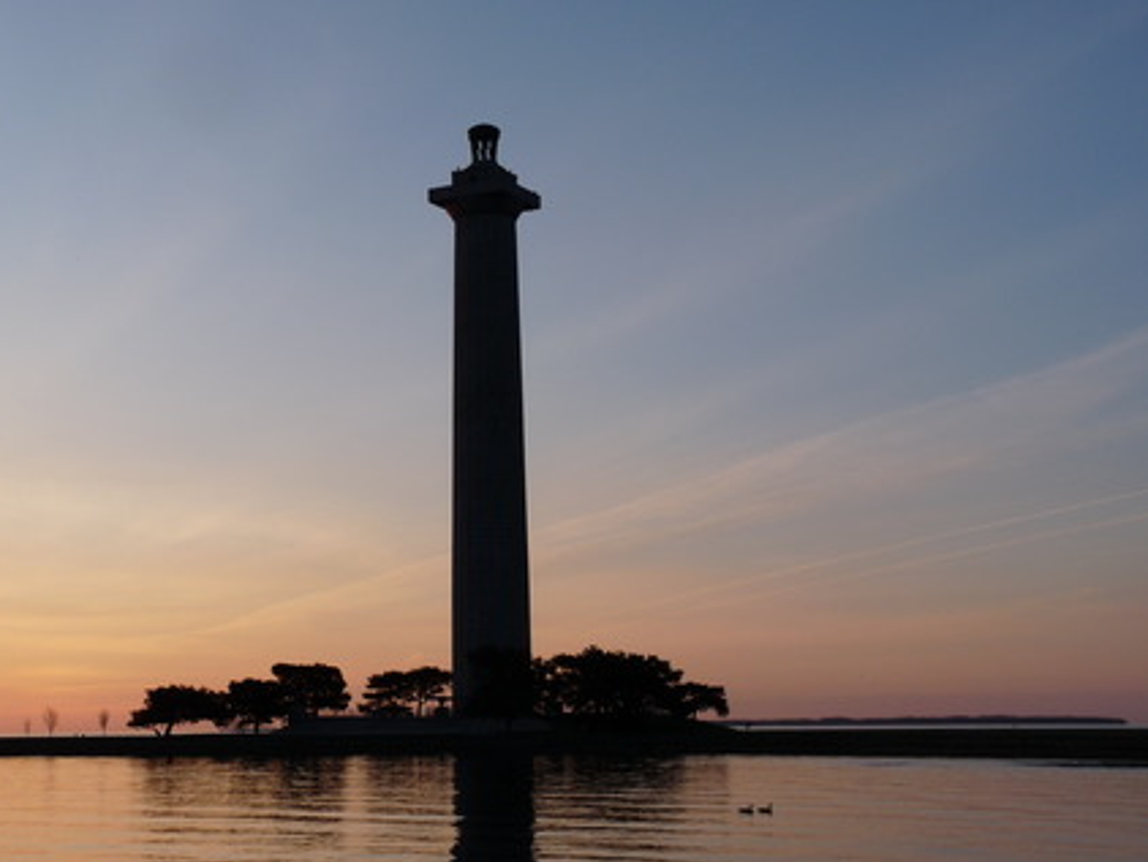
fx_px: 1925
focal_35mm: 58
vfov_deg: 25.2
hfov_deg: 33.1
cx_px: 473
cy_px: 466
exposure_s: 1/250
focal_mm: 8.7
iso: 100
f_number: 5
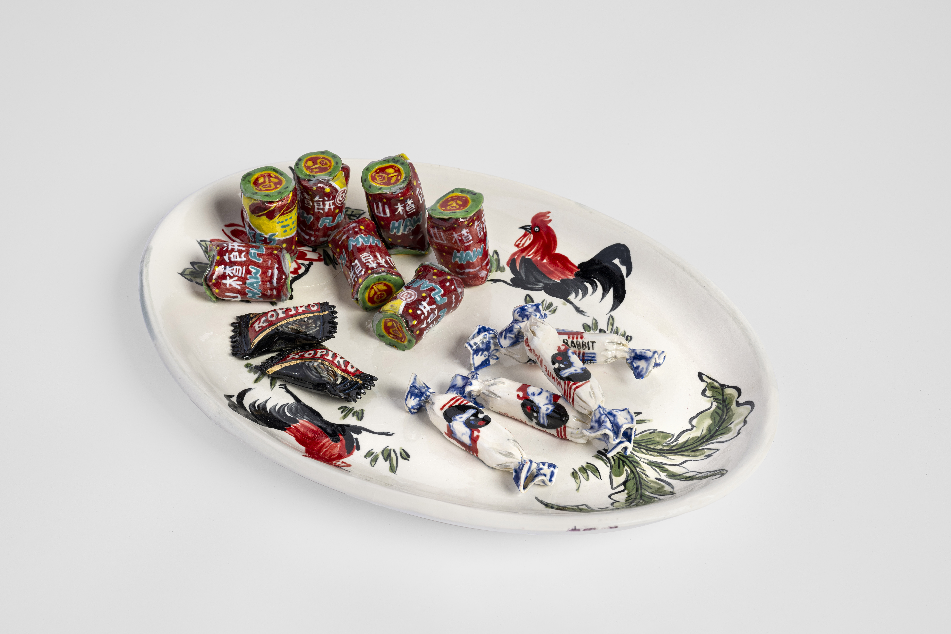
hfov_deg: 35.1
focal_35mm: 57
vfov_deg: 23.8
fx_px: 1506
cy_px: 317
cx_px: 476
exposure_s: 1/125
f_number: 10
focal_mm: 57
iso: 100
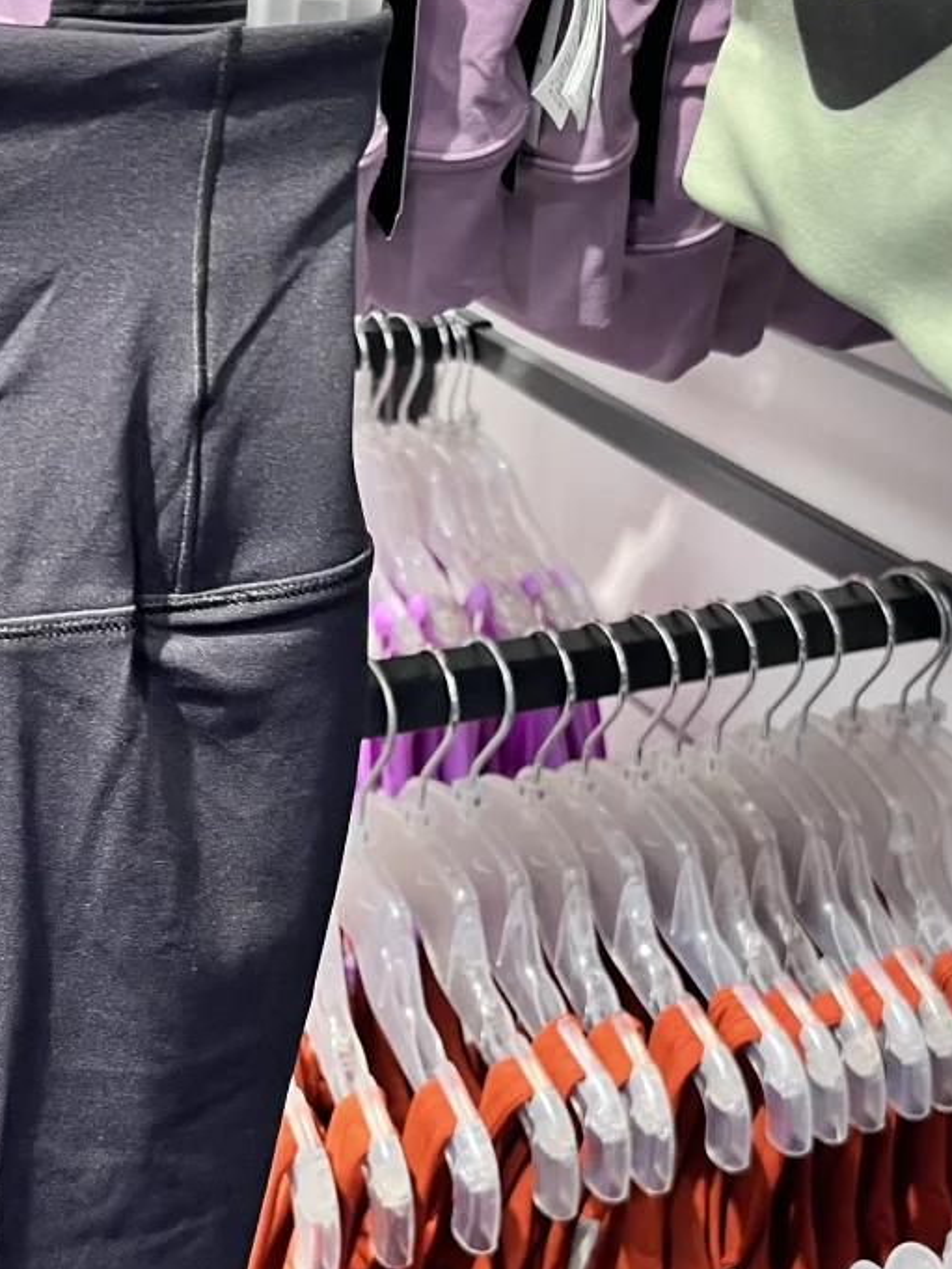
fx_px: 2016
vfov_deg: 34.7
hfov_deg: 26.5
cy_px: 826
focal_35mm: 55
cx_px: 399
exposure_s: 1/50
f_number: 1.6
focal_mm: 5.1
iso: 100
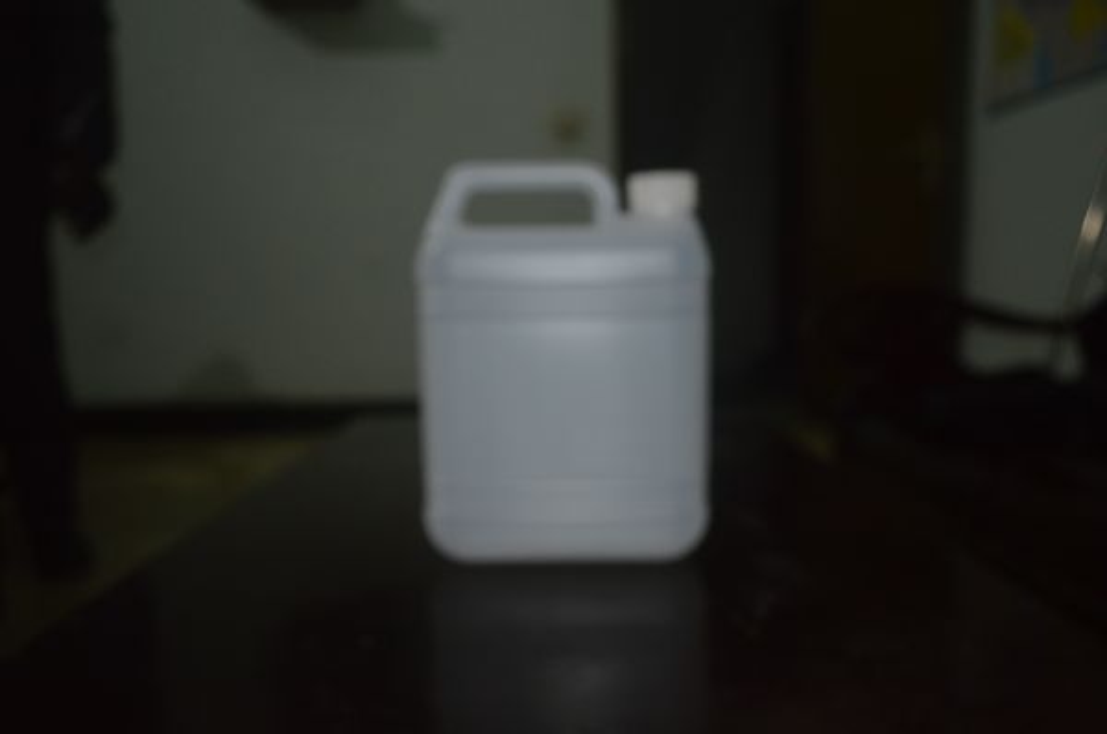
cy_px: 367
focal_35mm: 27
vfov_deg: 47.8
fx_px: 829
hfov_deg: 67.5
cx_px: 554
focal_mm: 18
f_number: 3.5
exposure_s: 1/60
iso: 720
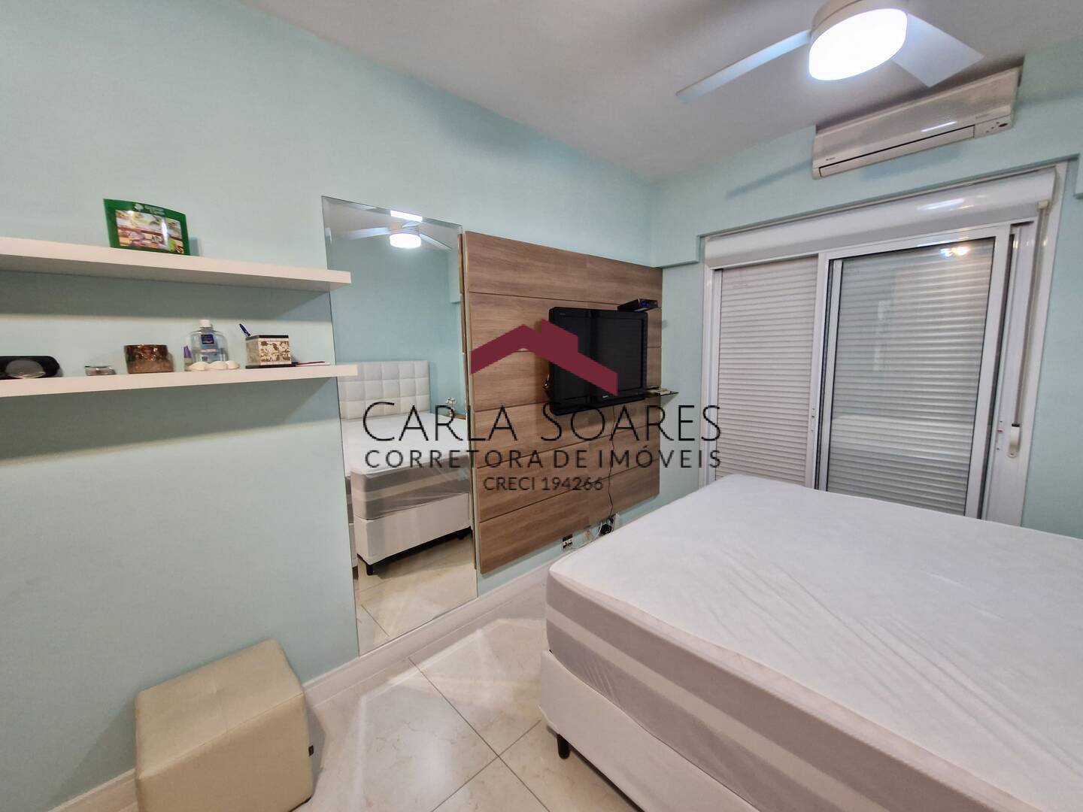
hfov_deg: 106.2
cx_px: 542
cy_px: 406
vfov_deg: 89.9
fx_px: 407
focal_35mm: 13
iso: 400
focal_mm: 1.74
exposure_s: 1/40
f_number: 2.2
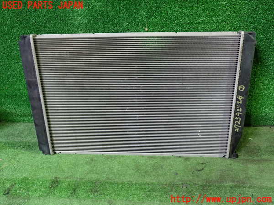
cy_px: 102
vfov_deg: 46.8
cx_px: 137
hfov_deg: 60.0
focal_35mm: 30
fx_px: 237
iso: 500
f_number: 2.3
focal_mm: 5.4
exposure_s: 1/30
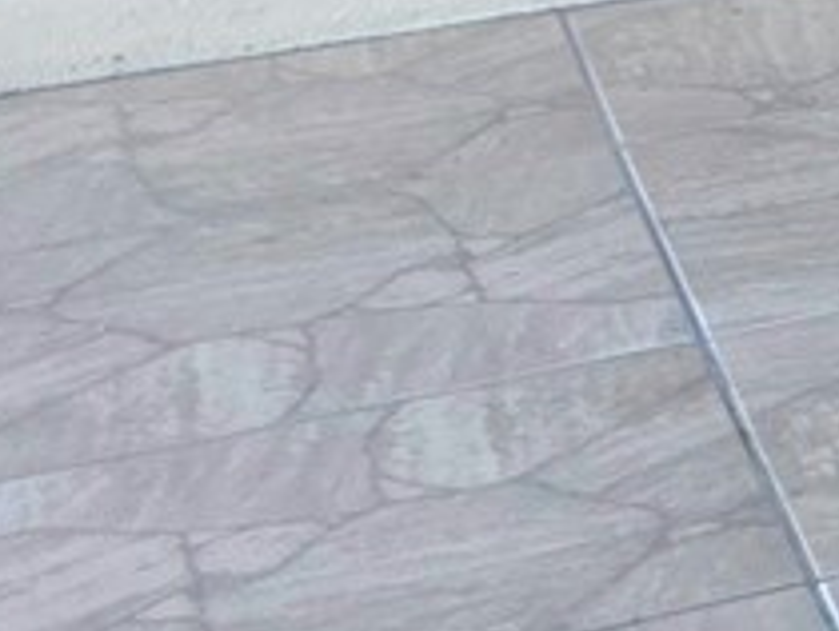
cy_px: -1282
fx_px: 4246
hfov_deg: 8.5
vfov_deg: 7.5
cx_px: 2853
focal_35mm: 175
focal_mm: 6.3
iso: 125
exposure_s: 1/182
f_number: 1.7
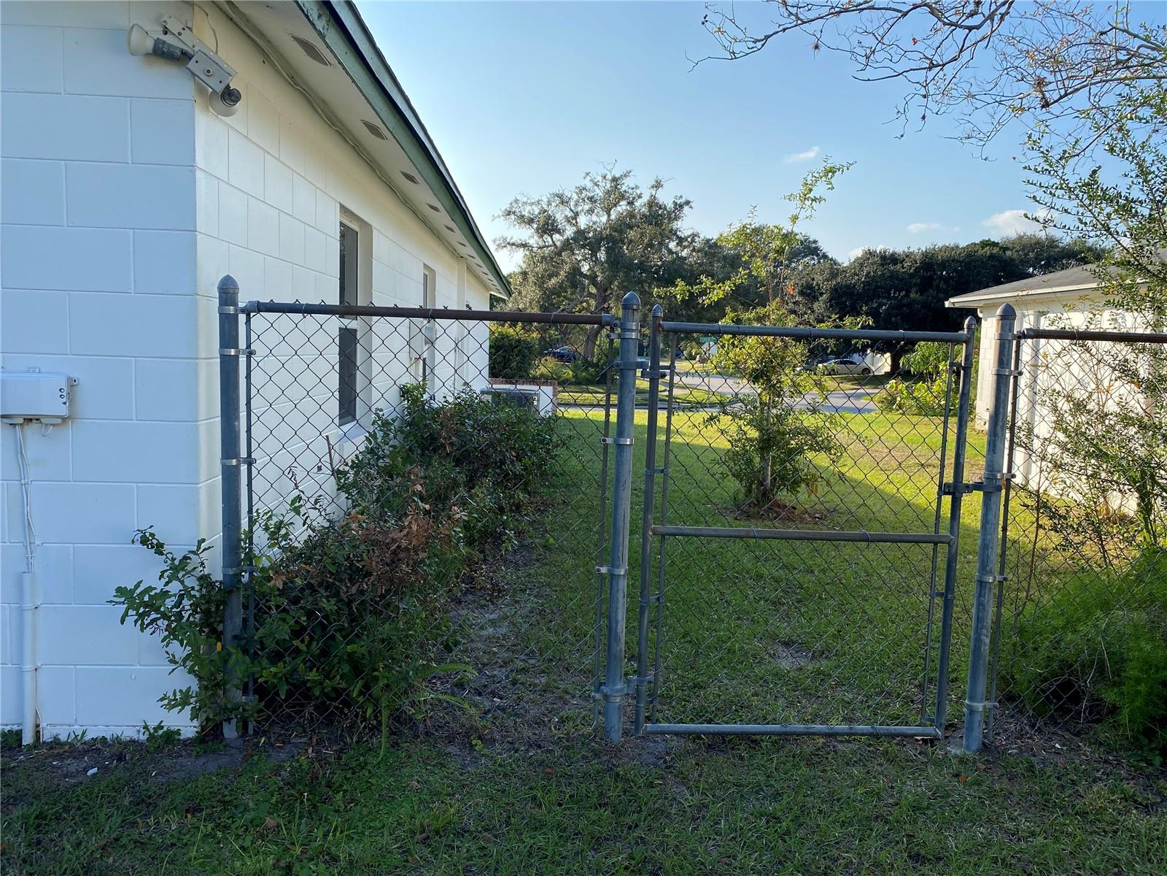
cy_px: 438
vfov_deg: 53.1
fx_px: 877
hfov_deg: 67.3
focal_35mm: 26
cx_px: 584
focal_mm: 4.25
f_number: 1.8
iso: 32
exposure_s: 1/1377
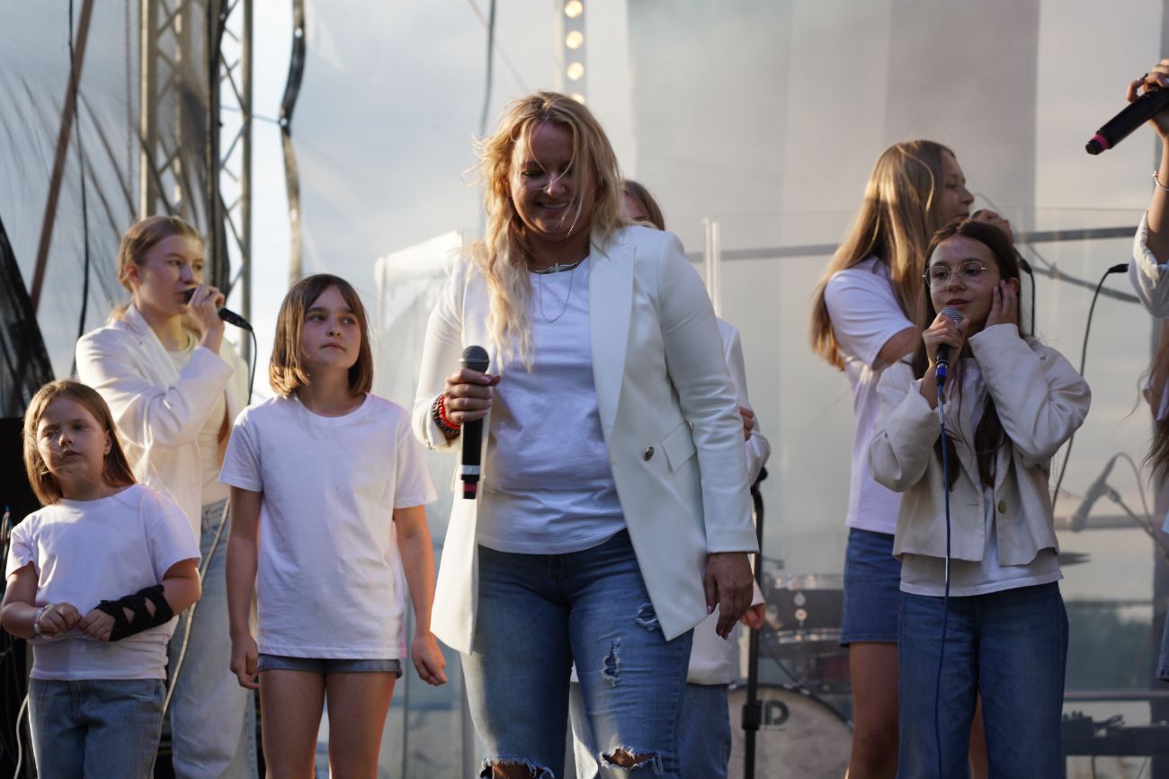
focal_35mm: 105
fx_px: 3410
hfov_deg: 19.5
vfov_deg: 13.0
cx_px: 584
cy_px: 390
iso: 100
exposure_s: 1/100
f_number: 4.5
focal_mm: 105
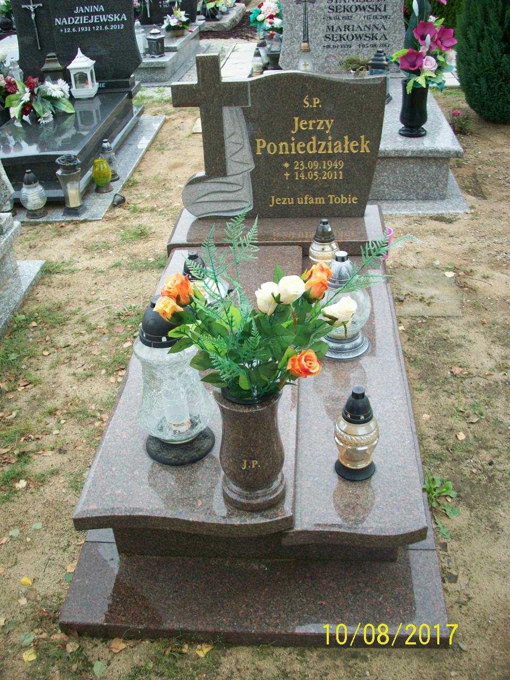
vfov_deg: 50.1
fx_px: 727
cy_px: 340
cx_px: 255
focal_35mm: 37
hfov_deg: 38.7
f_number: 2.8
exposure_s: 1/188
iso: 80
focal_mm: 6.2
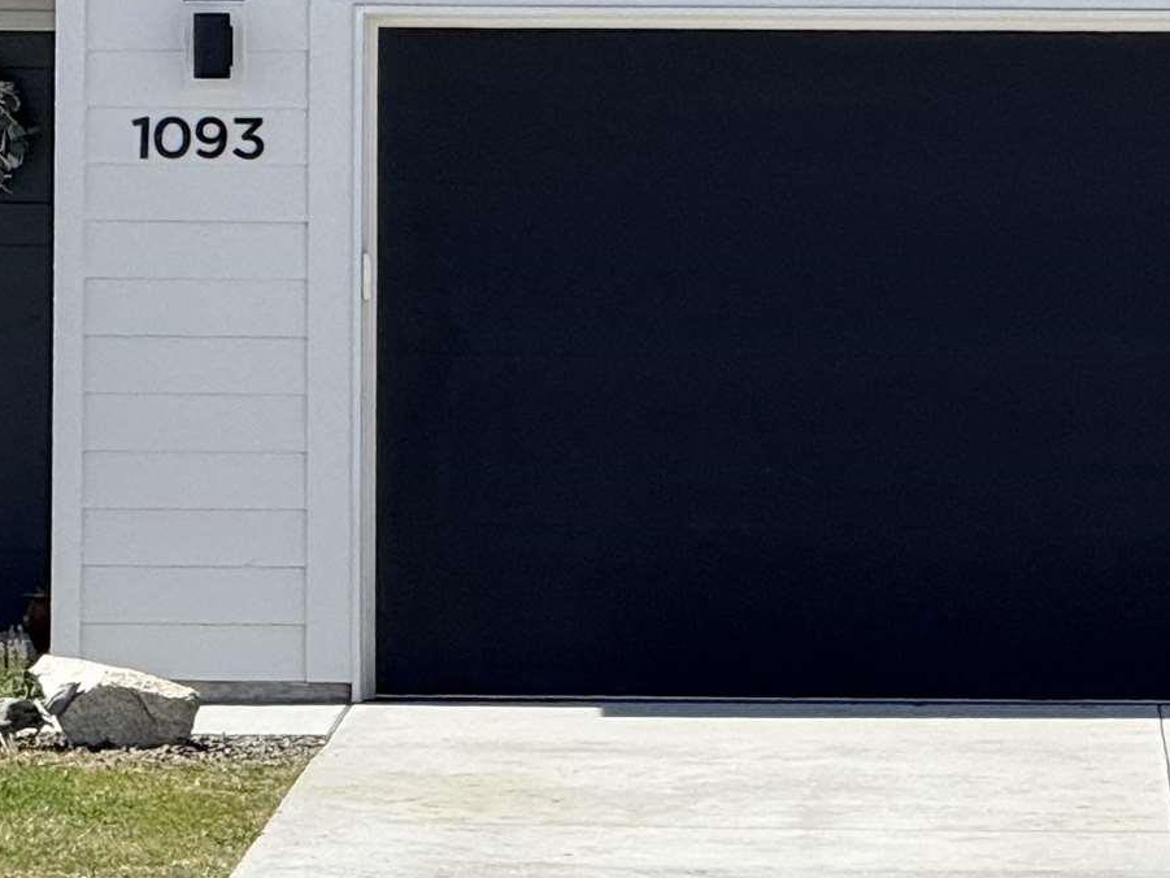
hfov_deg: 4.8
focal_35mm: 409
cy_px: 6
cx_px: 397
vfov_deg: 3.6
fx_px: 13826
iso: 64
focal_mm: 15.66
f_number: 2.8
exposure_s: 1/1577
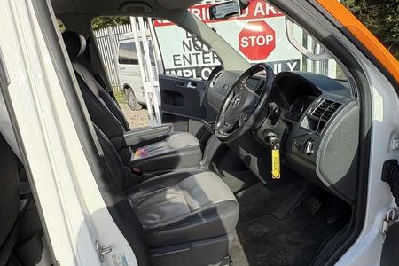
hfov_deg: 63.3
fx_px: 321
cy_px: 172
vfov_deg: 44.5
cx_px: 231
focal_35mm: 29
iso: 64
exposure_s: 1/473
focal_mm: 2.22
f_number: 2.2
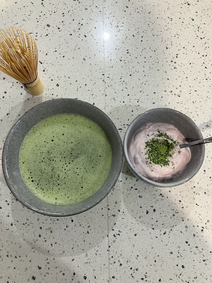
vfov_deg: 63.4
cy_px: 142
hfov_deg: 49.8
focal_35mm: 28
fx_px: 229
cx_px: 106
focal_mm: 3.99
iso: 125
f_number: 1.8
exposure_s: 1/50
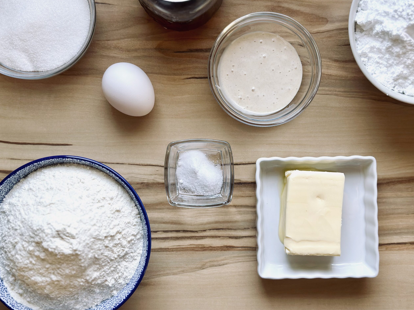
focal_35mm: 49
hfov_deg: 38.9
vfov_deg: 29.7
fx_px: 586
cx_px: 208
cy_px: 153
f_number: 1.78
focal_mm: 6.86
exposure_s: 1/121
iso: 125
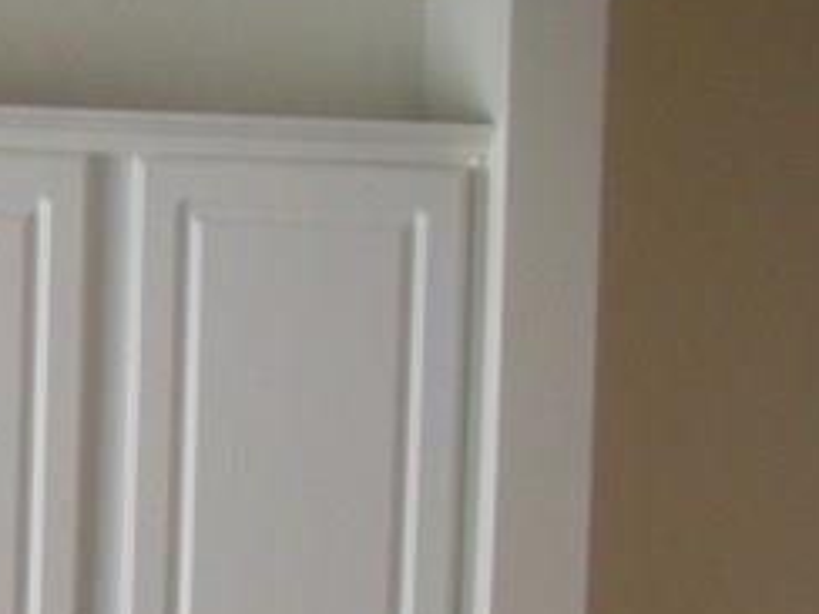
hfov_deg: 11.7
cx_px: -826
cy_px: 1144
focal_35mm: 151
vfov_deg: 9.3
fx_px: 3573
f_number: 3.5
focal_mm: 6.3
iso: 237
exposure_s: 1/61.2
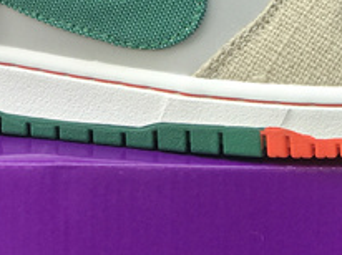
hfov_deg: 9.6
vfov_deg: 7.1
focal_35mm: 205
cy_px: -185
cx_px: 314
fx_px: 2023
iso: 32
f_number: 2.8
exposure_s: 1/100
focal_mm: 6.6
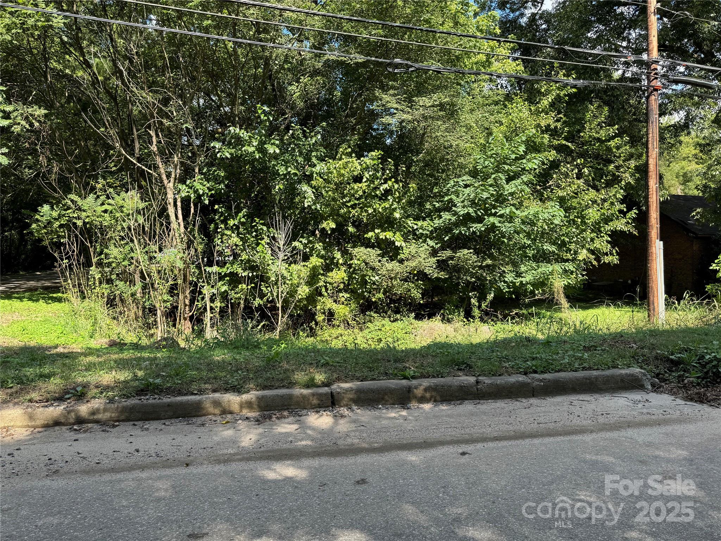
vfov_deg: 56.8
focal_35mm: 24
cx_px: 360
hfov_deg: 71.6
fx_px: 500
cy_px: 270
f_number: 1.78
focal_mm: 6.76
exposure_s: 1/853
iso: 80
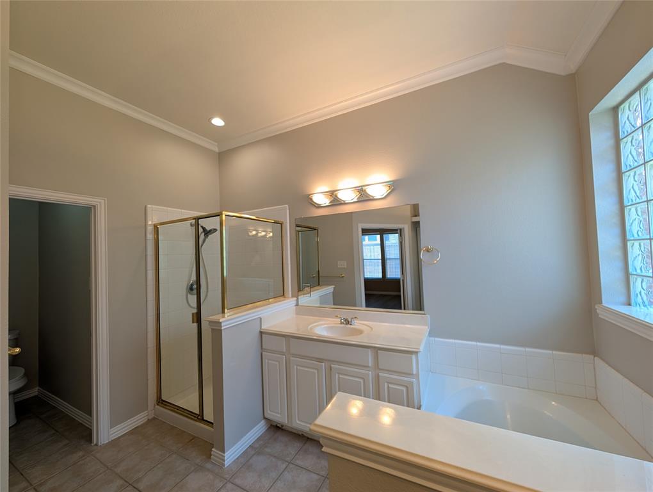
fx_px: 227
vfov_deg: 94.6
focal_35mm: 12
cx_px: 326
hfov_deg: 110.5
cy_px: 246
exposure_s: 1/120
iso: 81
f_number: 1.7
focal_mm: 2.02
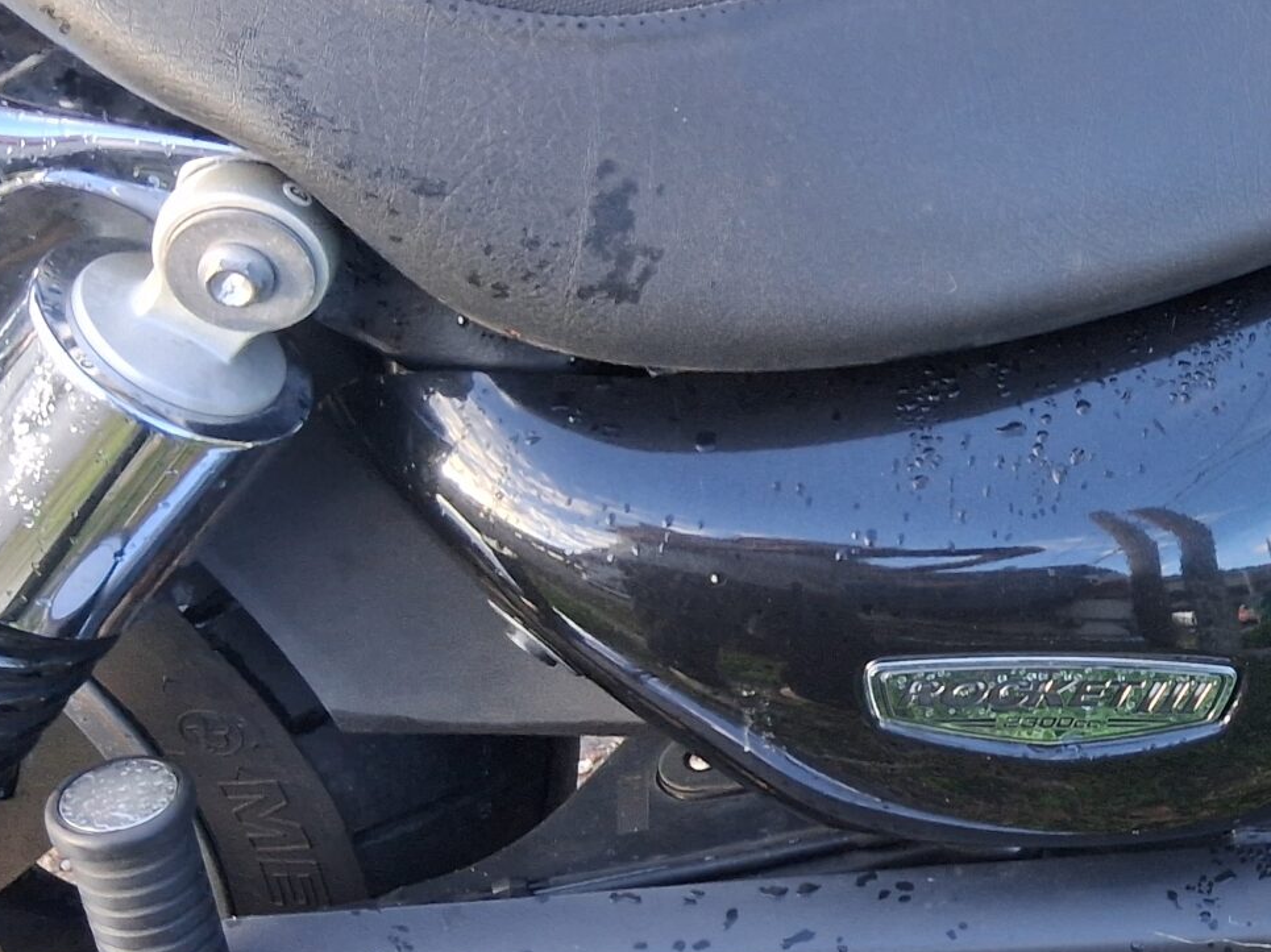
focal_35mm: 69
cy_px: 503
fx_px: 2533
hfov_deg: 24.8
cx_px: 1608
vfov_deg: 21.3
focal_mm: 3.98
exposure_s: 1/100
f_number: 1.8
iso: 80
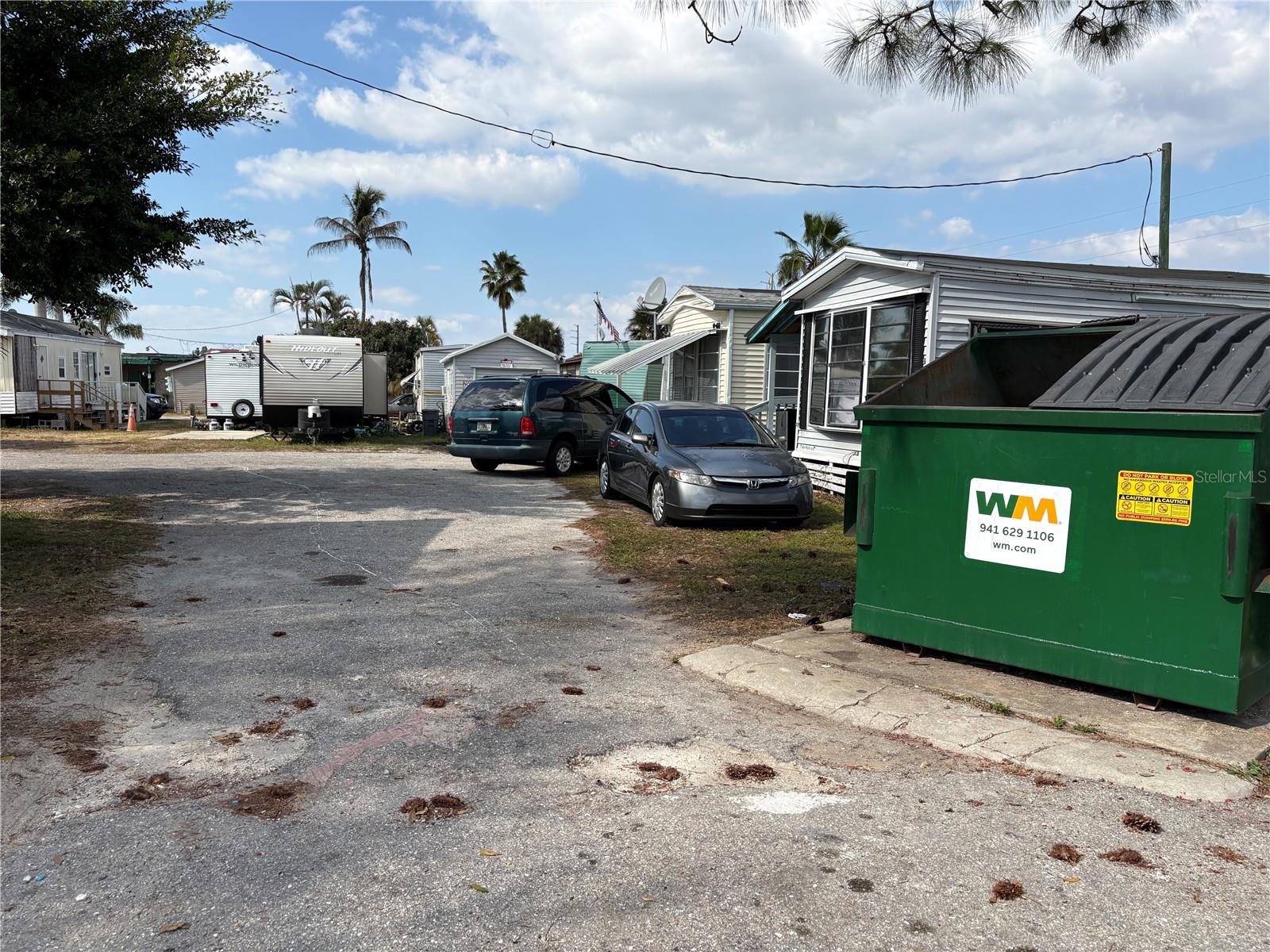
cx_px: 635
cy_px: 476
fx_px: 954
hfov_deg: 67.3
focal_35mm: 26
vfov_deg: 53.1
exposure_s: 1/3448
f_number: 1.6
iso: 50
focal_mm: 5.96
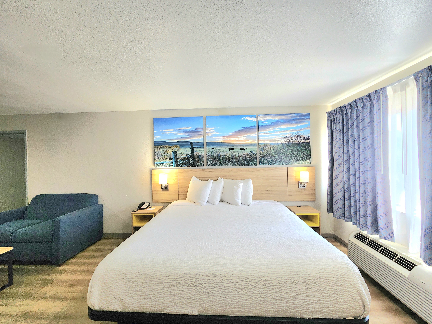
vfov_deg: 89.9
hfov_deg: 106.2
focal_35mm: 13
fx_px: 162
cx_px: 216
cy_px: 162
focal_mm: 2.2
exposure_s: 1/60.2
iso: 160
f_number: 2.2
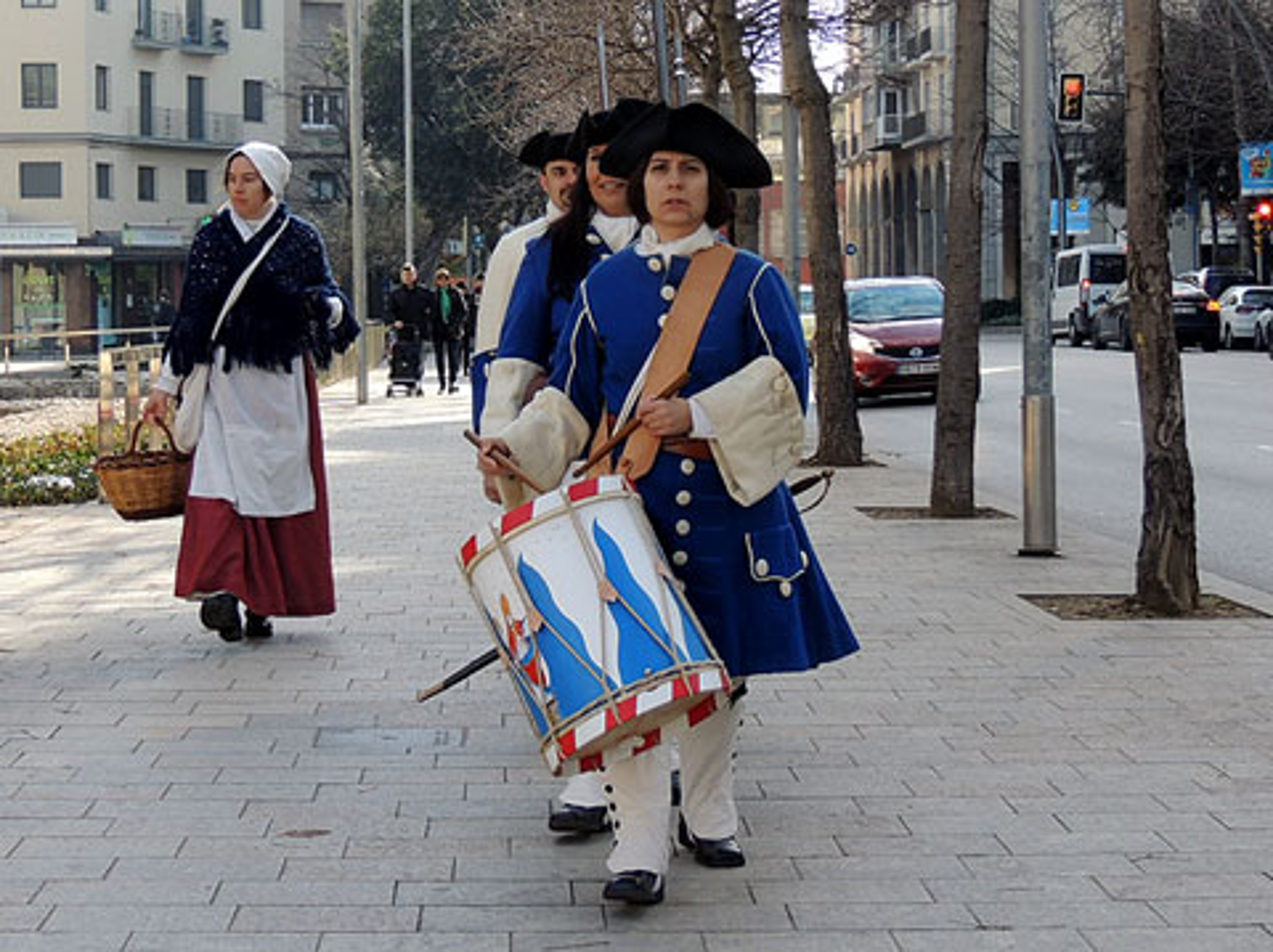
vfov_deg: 29.1
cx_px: 636
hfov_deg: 38.2
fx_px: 1837
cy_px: 476
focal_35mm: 50
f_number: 3.6
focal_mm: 8.9
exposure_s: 1/200
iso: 100
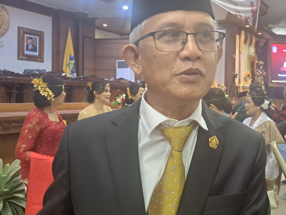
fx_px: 281
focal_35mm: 34
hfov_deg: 53.1
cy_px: 97
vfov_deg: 41.7
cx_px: 186
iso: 250
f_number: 1.8
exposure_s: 1/50
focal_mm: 5.23
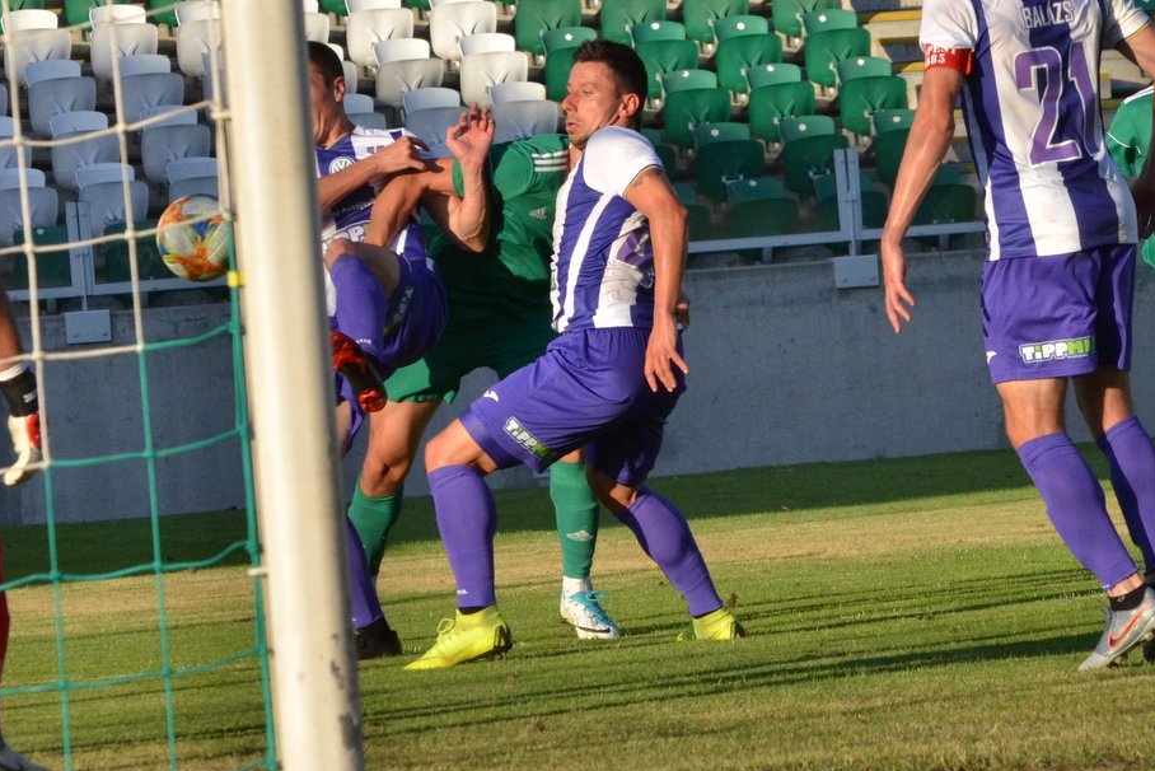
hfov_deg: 8.9
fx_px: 7381
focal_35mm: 230
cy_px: 326
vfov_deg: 6.0
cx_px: 659
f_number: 10
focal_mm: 116
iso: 1000
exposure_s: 1/1600
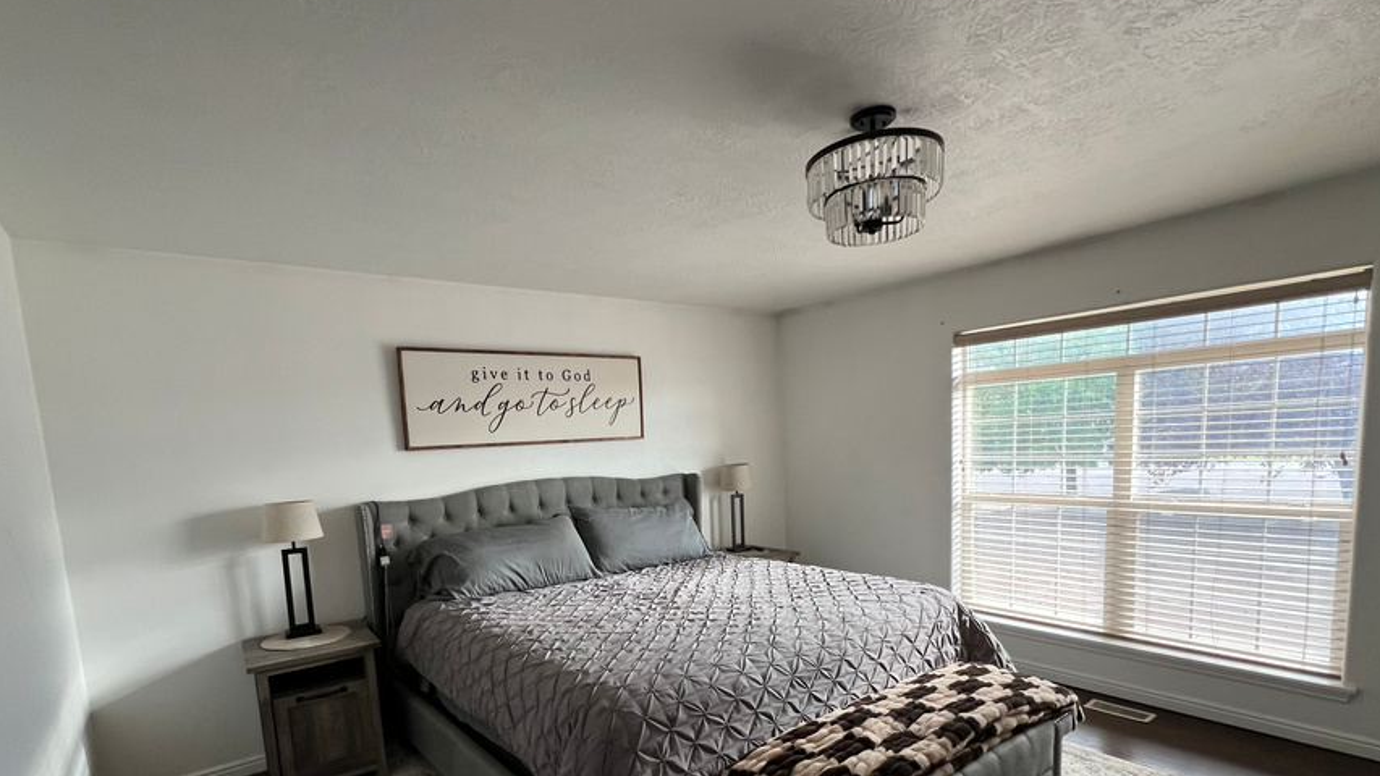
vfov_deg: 62.3
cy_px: 519
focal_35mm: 17
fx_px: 622
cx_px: 667
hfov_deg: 95.9
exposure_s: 1/99
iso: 200
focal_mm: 1.57
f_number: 1.8
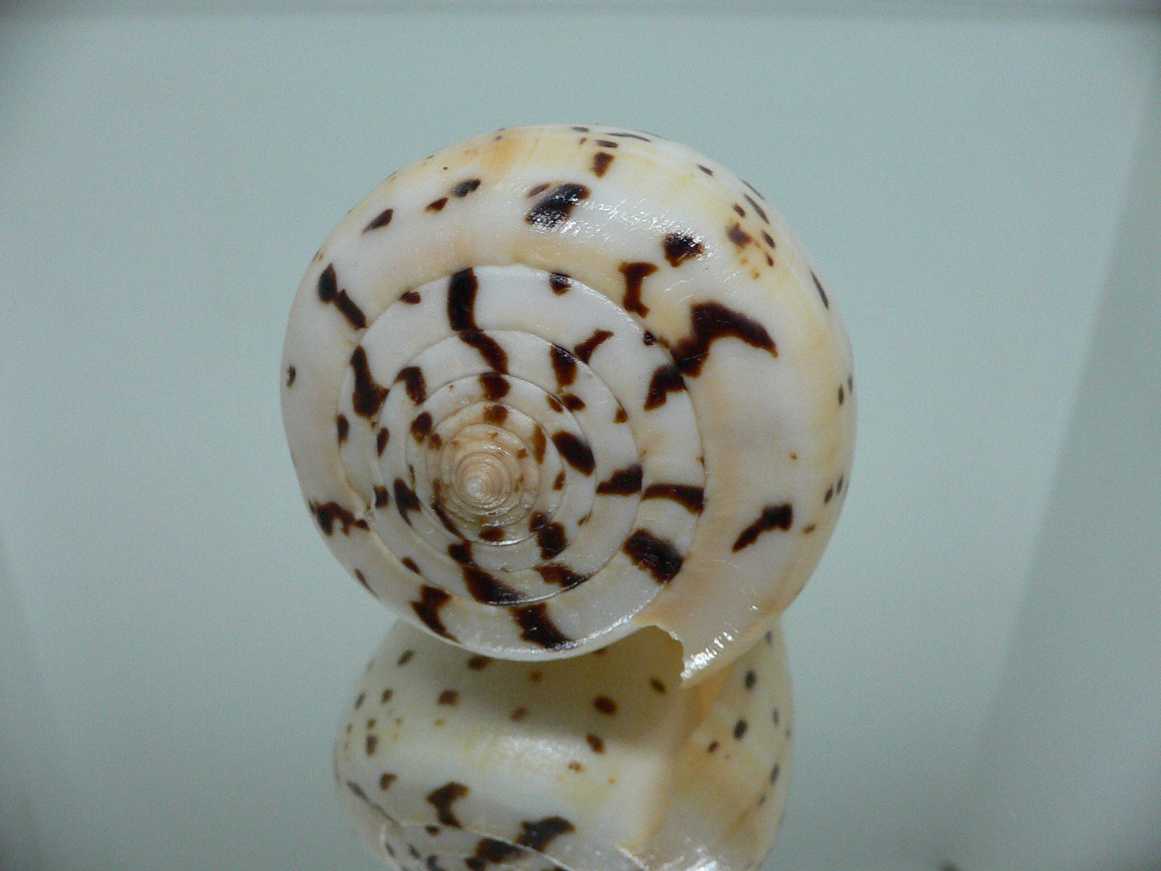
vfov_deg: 40.7
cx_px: 580
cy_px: 436
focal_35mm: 35
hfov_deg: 52.6
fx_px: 1174
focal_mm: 4.6
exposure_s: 1/60
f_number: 2.8
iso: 200
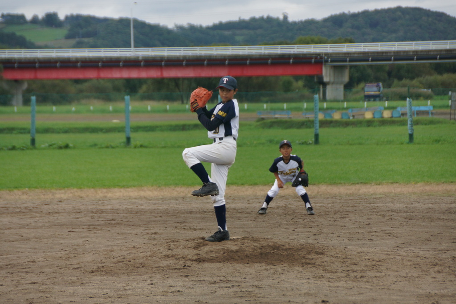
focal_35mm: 210
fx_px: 2659
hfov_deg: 9.8
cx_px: 228
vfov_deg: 6.5
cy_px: 152
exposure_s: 1/1000
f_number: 5.6
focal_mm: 140
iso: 500
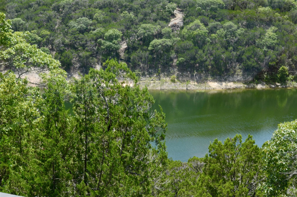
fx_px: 679
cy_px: 98
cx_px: 148
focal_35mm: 82
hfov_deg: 24.7
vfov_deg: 16.5
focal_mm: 55
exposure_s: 1/30
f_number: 22
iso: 200
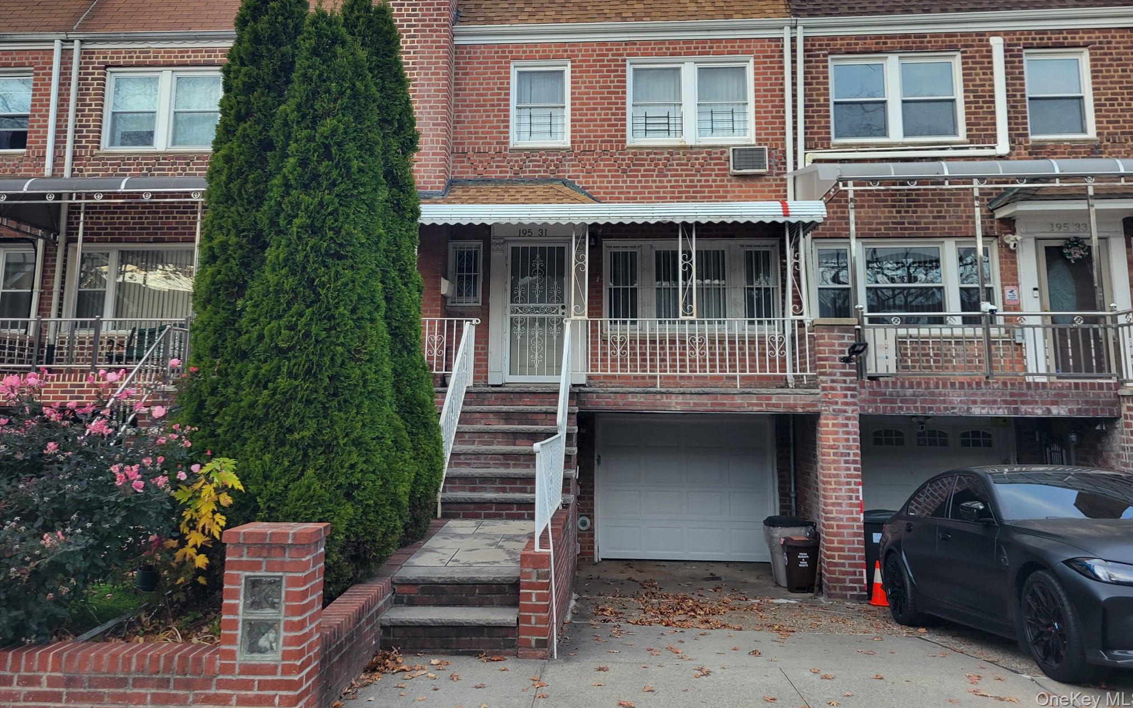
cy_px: 281
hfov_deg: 66.5
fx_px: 865
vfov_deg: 44.3
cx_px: 574
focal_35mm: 28
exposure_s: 1/120
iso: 50
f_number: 1.8
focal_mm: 5.4
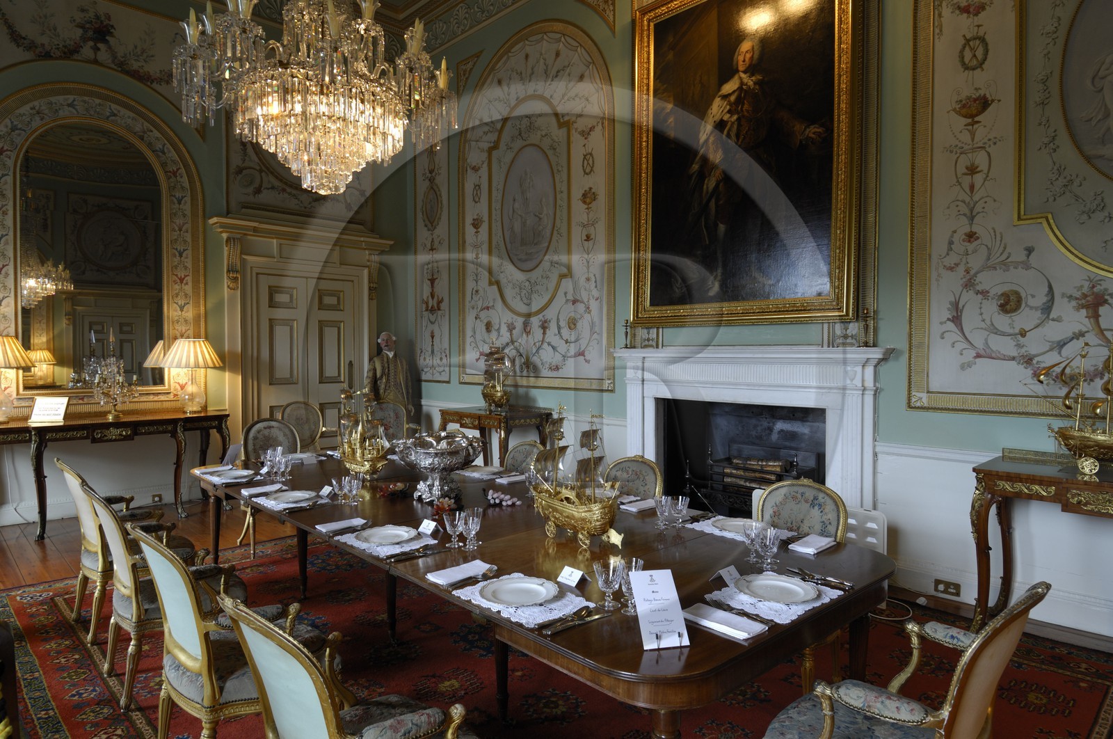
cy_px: 370
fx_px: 648
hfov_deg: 81.3
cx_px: 556
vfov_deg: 59.3
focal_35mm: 21
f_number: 8
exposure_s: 1/1.25
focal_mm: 14
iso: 100
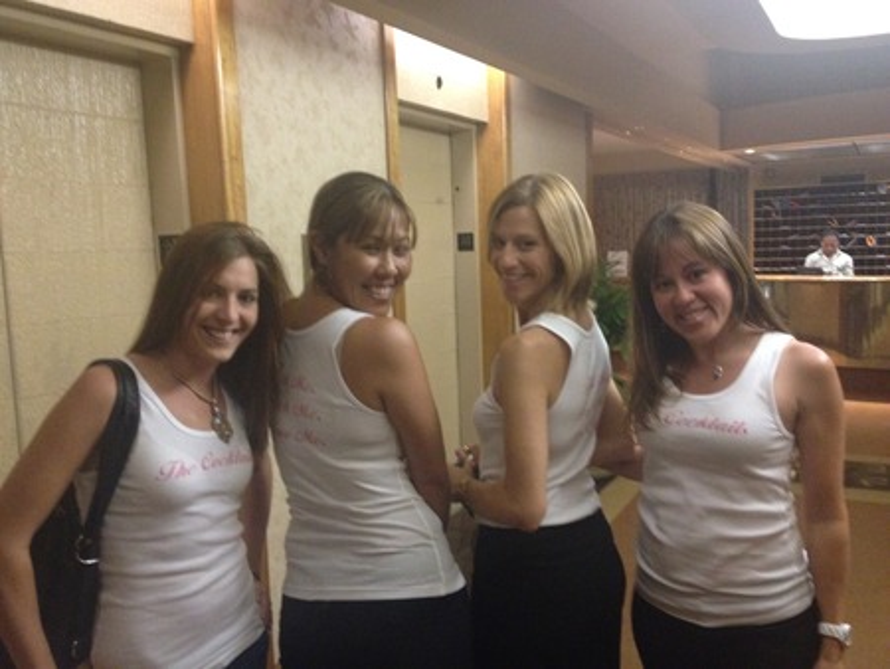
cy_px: 334
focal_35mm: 35
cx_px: 445
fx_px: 900
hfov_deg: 52.6
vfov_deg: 40.7
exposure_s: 1/15
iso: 400
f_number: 2.4
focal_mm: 4.28
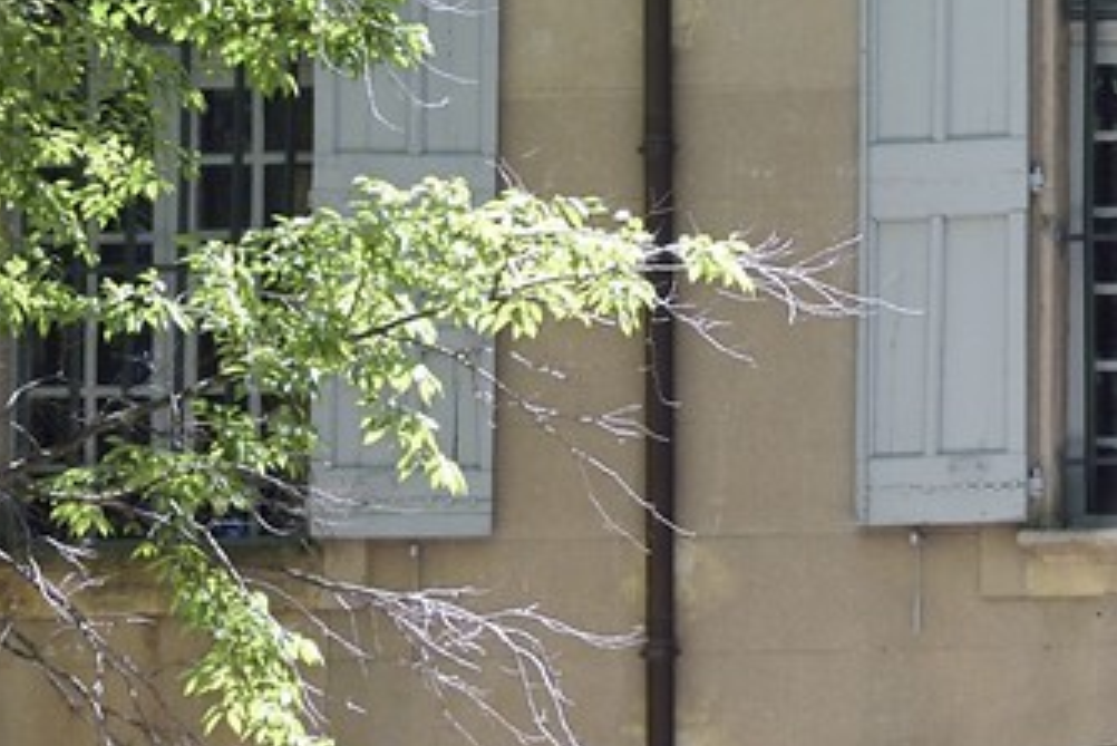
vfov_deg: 5.5
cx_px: 2461
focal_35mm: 249
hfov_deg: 7.8
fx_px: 7729
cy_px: 793
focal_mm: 52
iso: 200
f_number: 8
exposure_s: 1/100
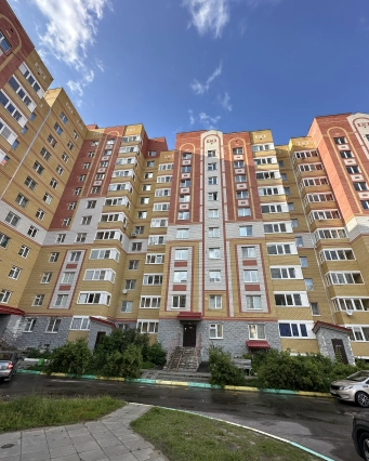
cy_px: 249
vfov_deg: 96.6
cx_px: 187
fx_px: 205
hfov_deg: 84.1
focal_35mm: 15
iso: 40
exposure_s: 1/498
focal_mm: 2.22
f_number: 2.2
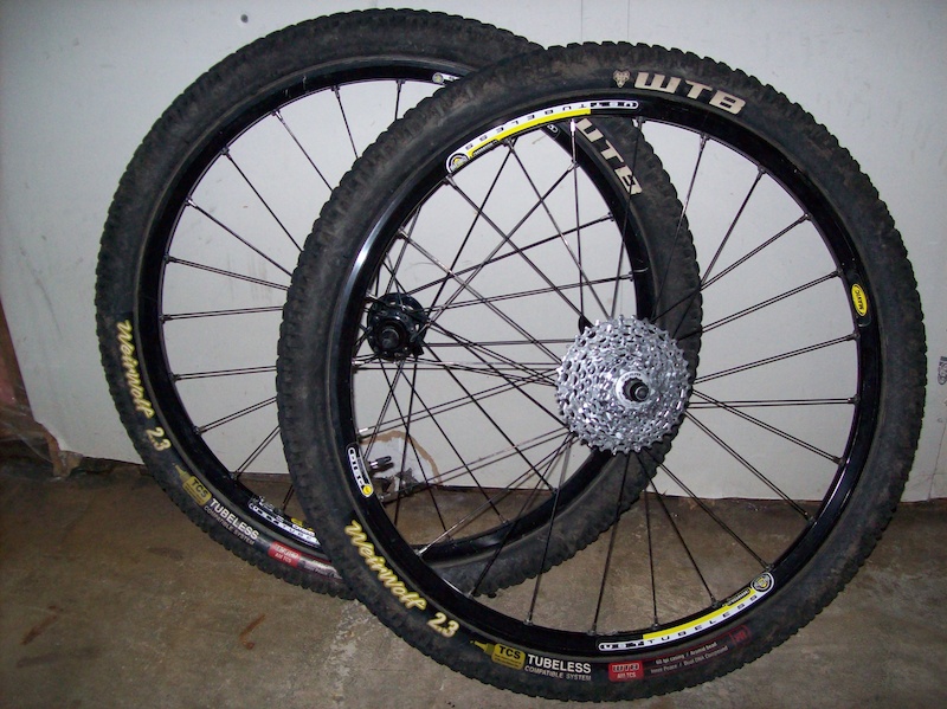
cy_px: 354
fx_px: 984
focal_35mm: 36
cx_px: 474
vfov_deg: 39.6
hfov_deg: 51.4
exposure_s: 1/64
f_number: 2.7
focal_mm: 6
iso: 200
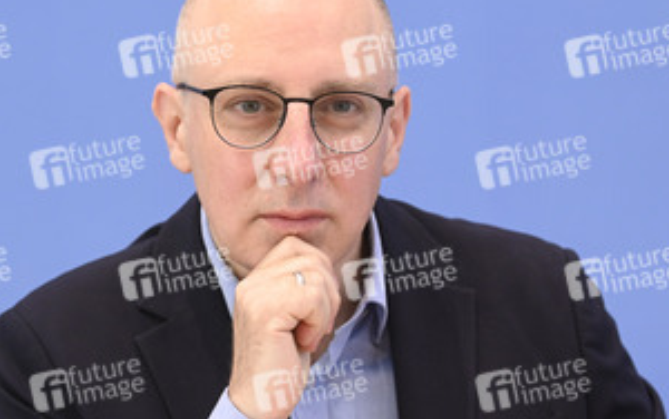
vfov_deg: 6.6
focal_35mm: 199
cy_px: 218
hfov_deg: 10.5
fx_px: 3631
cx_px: 340
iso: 3200
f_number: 5
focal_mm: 130
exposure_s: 1/500
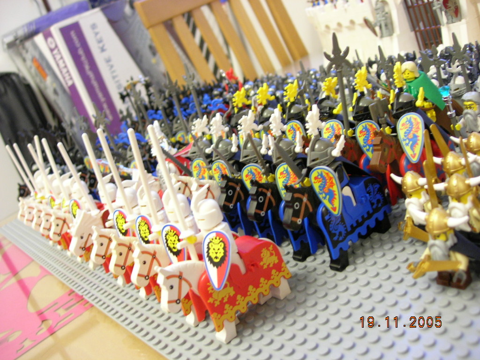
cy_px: 180
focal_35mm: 38
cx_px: 240
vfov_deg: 37.7
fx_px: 527
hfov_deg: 49.0
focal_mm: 7.8
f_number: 2.8
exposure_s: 1/3.9
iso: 101
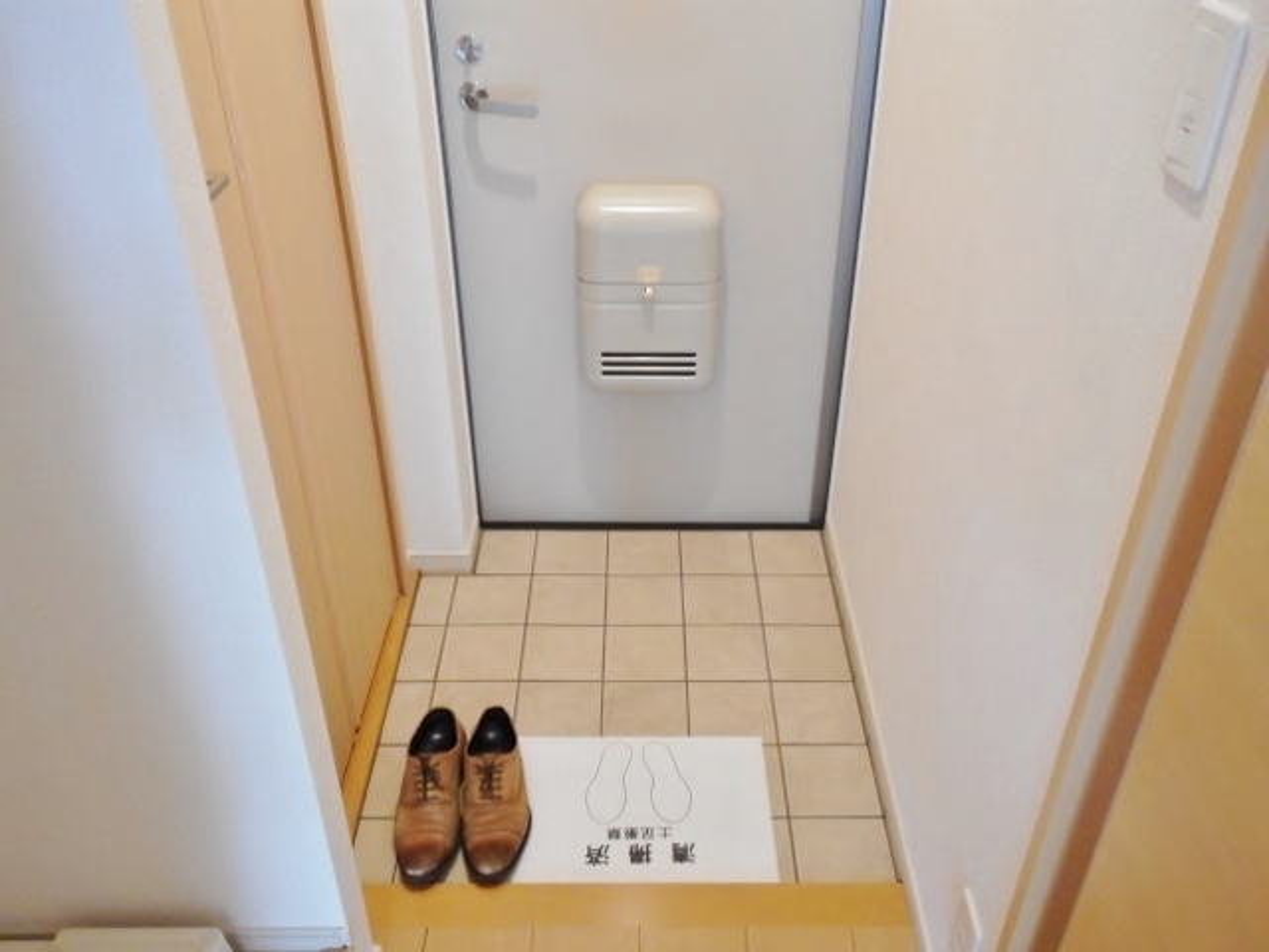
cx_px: 634
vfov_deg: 48.2
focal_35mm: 29
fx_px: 1063
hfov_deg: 61.7
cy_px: 476
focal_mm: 5.2
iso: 400
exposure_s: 1/13
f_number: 4
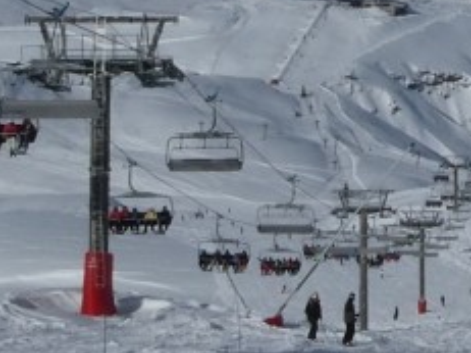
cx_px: 630
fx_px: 2475
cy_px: -18
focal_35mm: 182
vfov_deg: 8.1
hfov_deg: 10.6
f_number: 8
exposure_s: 1/1000
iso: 80
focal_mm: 6.3
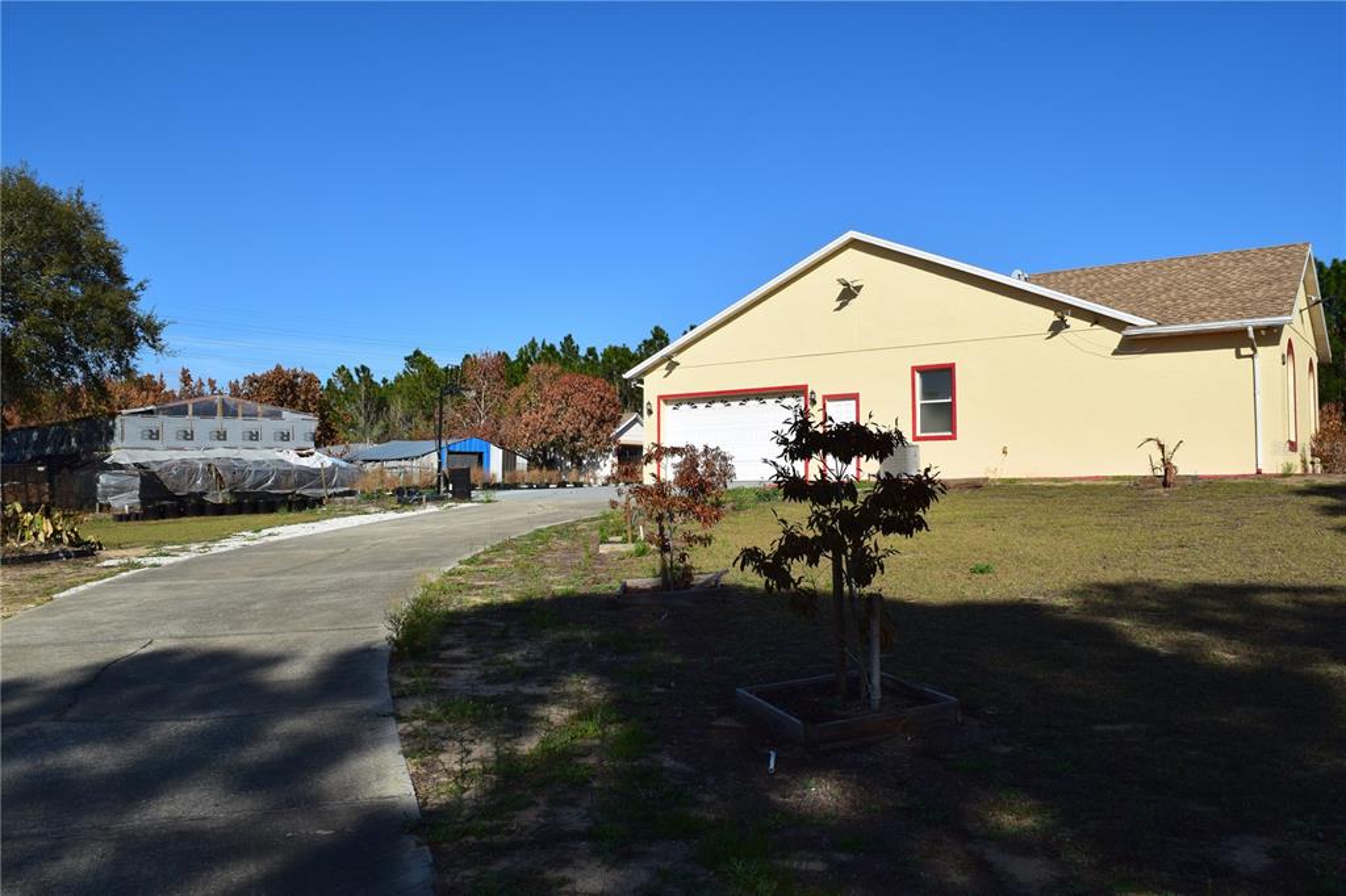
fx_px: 1009
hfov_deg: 67.4
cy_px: 448
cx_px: 673
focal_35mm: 27
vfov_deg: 47.9
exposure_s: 1/500
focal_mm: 18
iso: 220
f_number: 11
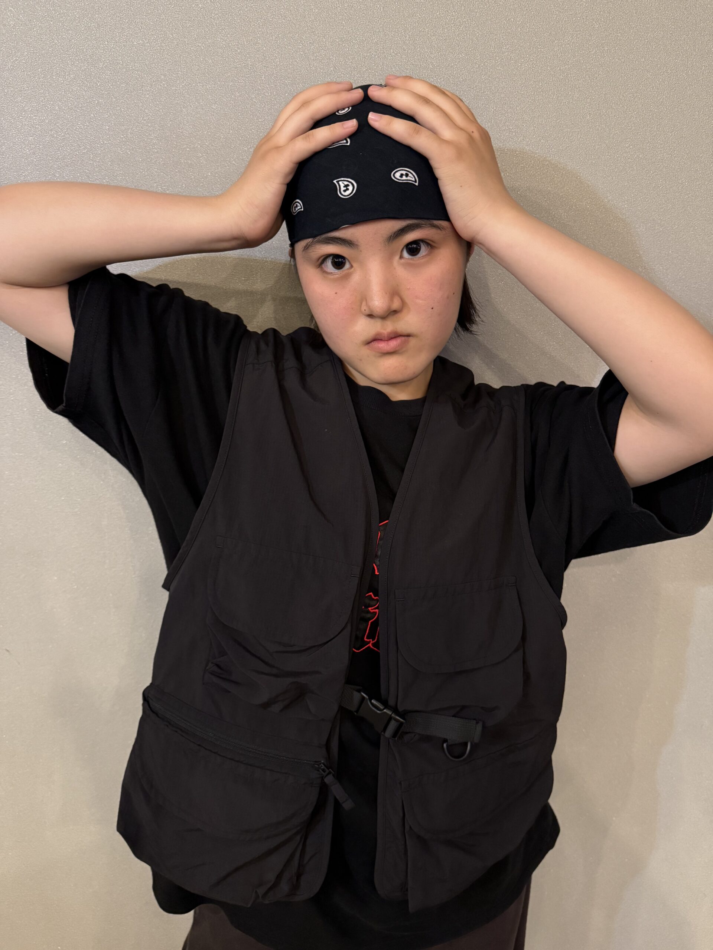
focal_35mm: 24
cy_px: 475
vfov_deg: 71.6
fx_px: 659
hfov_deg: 56.8
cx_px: 356
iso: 800
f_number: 1.78
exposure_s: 1/60
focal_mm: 6.76
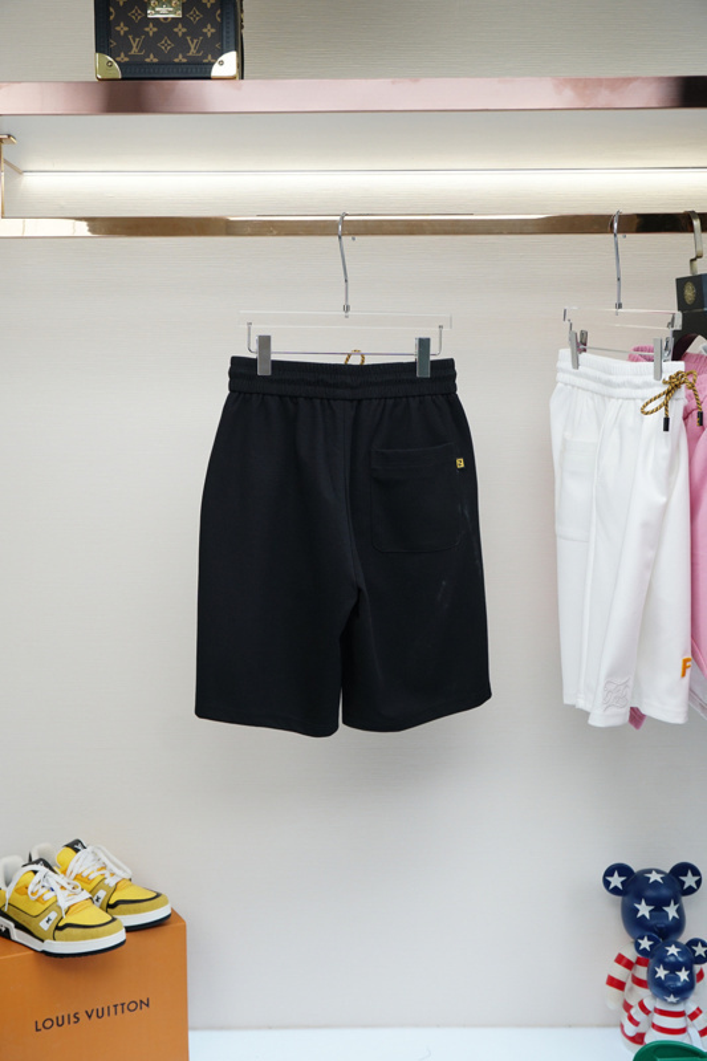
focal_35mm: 44
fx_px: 1282
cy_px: 530
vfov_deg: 45.0
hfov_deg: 30.8
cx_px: 354
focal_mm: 29
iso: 320
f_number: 4
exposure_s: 1/250
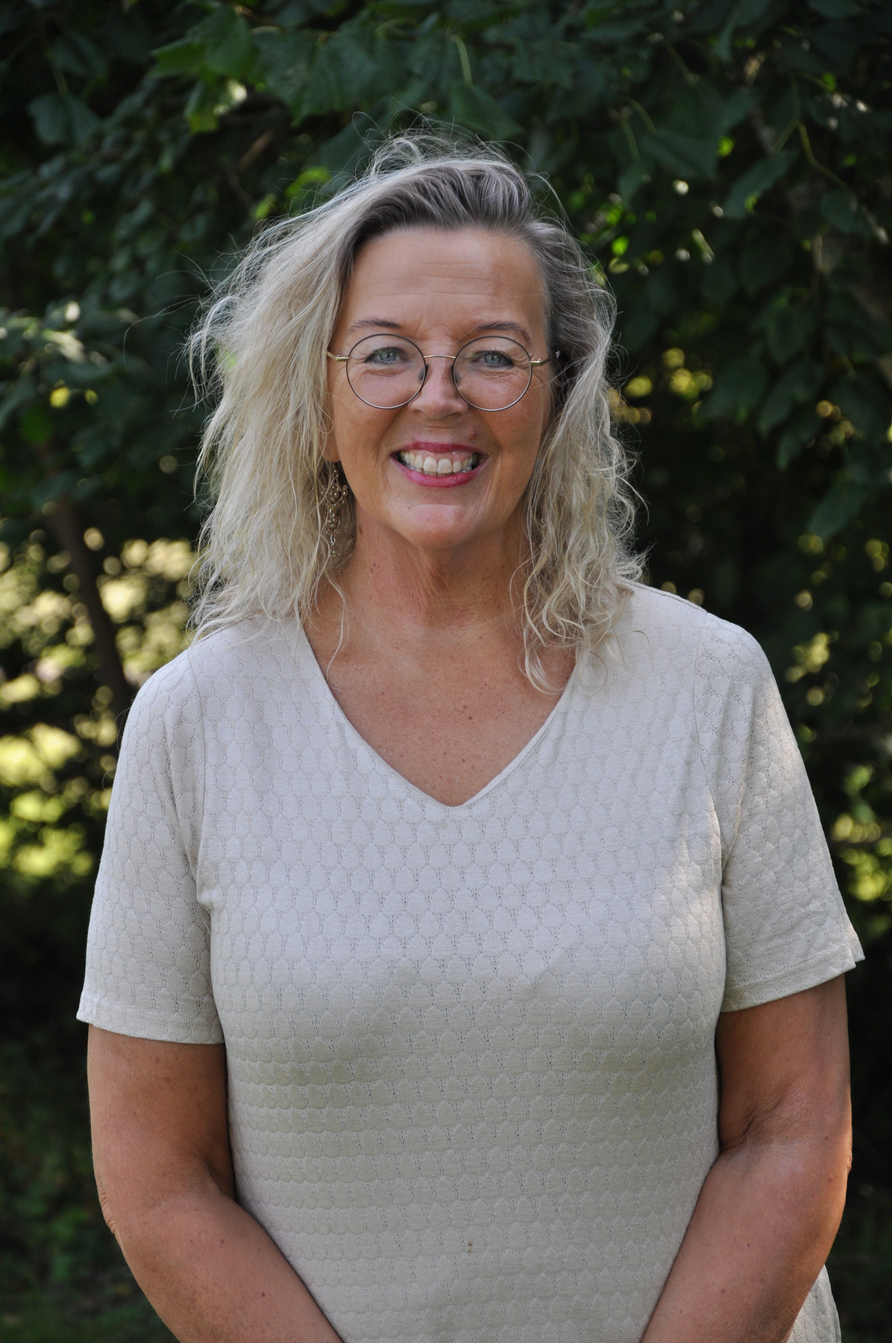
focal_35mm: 138
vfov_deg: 14.9
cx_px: 446
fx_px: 5142
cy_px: 672
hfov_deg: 9.9
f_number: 5.6
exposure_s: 1/250
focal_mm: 92
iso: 400
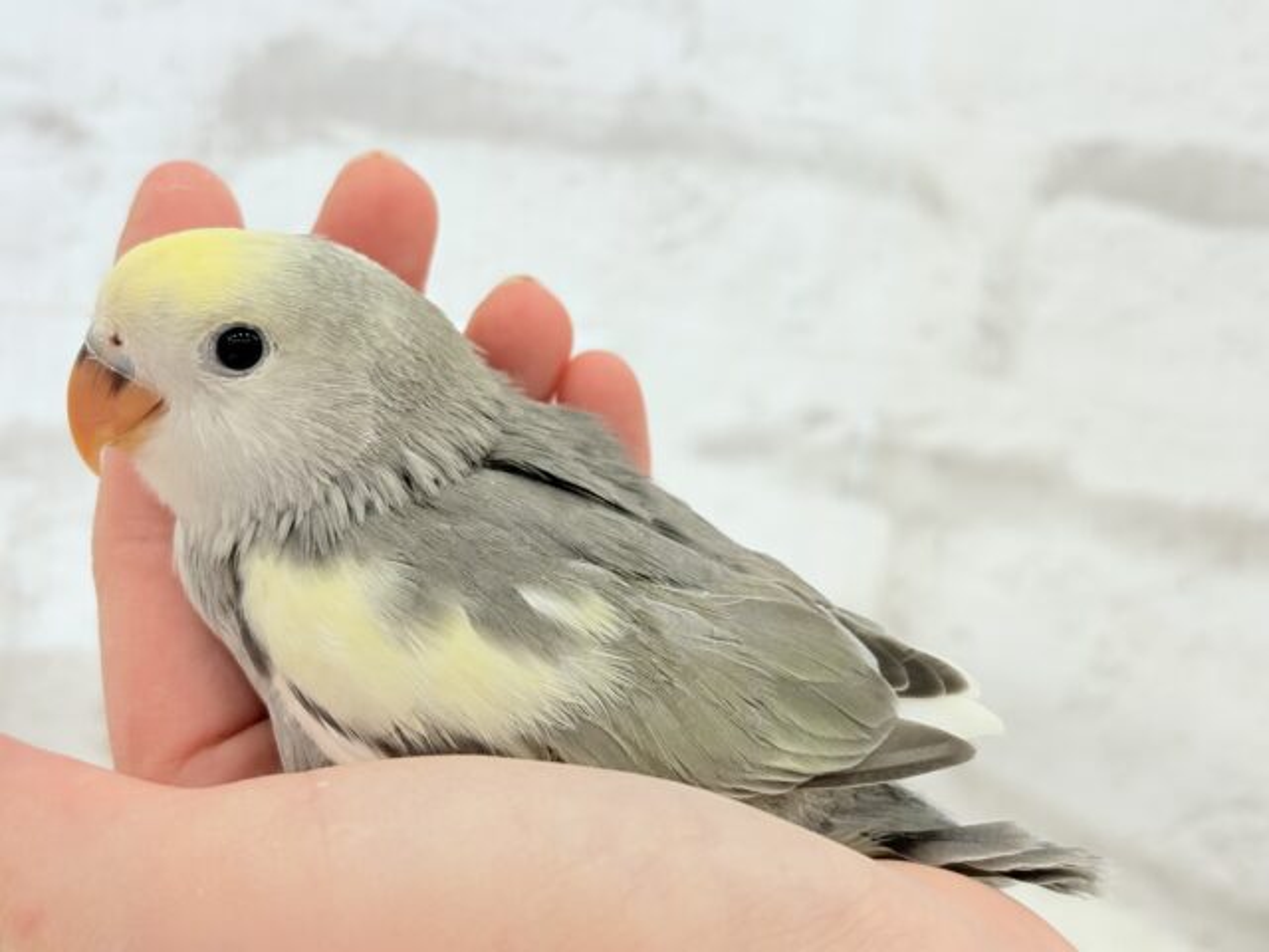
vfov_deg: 28.0
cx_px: 634
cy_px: 476
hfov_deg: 36.8
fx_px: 1906
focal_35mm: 52
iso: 50
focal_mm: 5.96
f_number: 1.6
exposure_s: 1/100
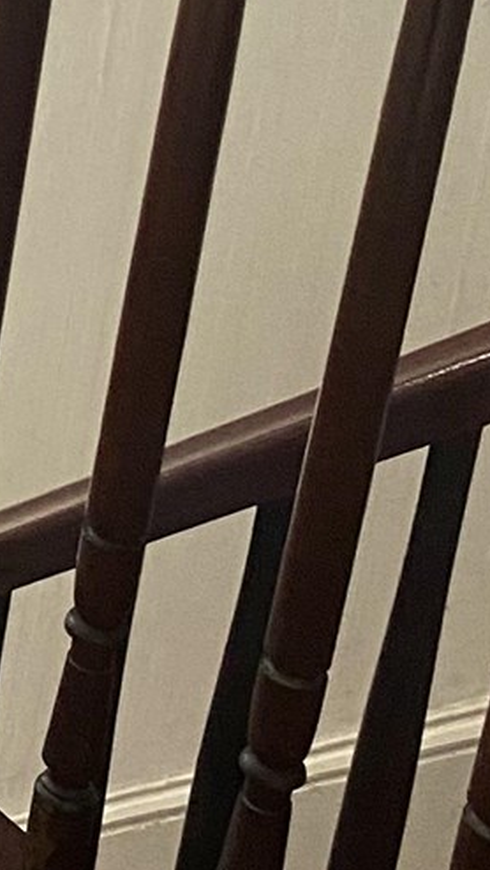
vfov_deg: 15.5
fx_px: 3048
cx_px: -714
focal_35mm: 132
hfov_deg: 8.4
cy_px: -248
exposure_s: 1/60
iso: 125
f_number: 1.8
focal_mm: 4.25
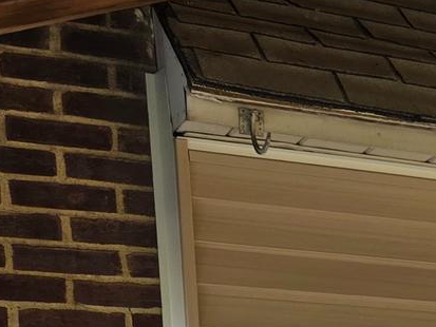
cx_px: 950
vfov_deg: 11.9
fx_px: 1436
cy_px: 598
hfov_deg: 13.8
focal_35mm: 114
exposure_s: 1/180
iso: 32
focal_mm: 5.4
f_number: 1.8
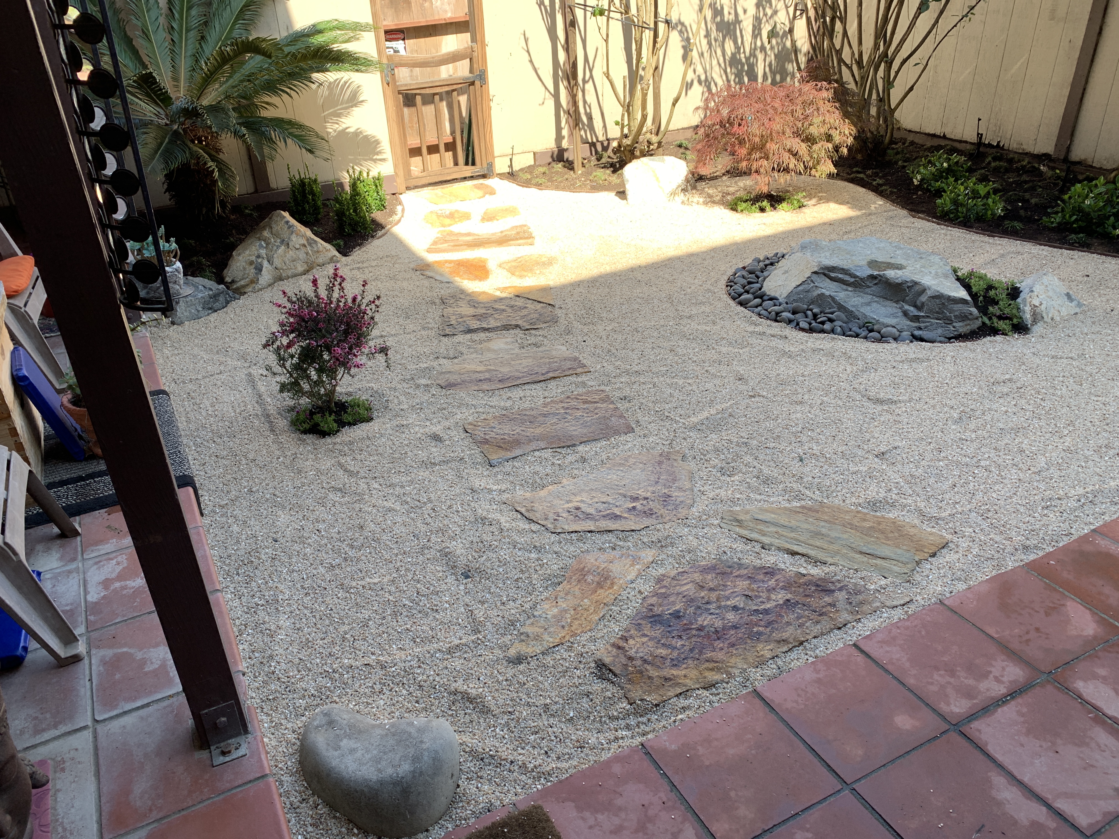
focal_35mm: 26
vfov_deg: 53.1
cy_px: 420
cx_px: 560
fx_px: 840
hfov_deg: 67.3
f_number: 1.8
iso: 25
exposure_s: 1/238
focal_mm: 4.25
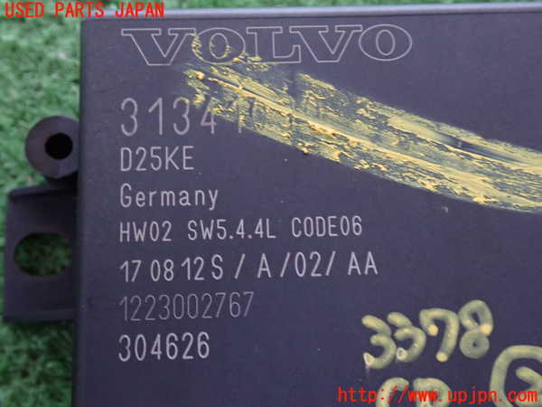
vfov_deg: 32.9
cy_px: 204
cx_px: 271
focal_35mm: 44
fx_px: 689
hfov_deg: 42.9
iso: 800
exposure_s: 1/10
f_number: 2.9
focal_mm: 7.84
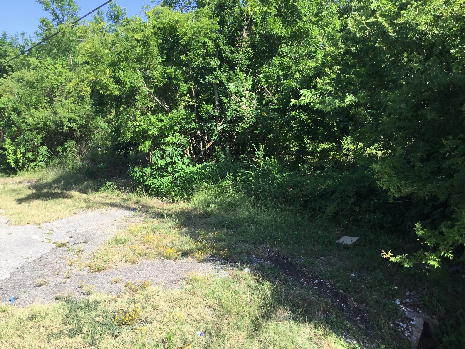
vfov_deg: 45.4
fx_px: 416
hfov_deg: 58.4
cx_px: 232
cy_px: 174
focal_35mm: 31
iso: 25
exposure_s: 1/536
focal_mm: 3.3
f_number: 2.4
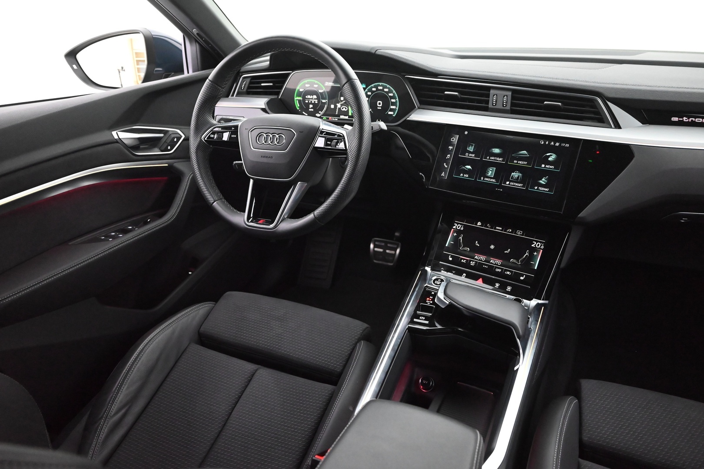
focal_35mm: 24
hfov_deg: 73.7
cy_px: 234
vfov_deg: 53.1
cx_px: 352
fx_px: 469
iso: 9000
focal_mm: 24
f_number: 4
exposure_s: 1/60
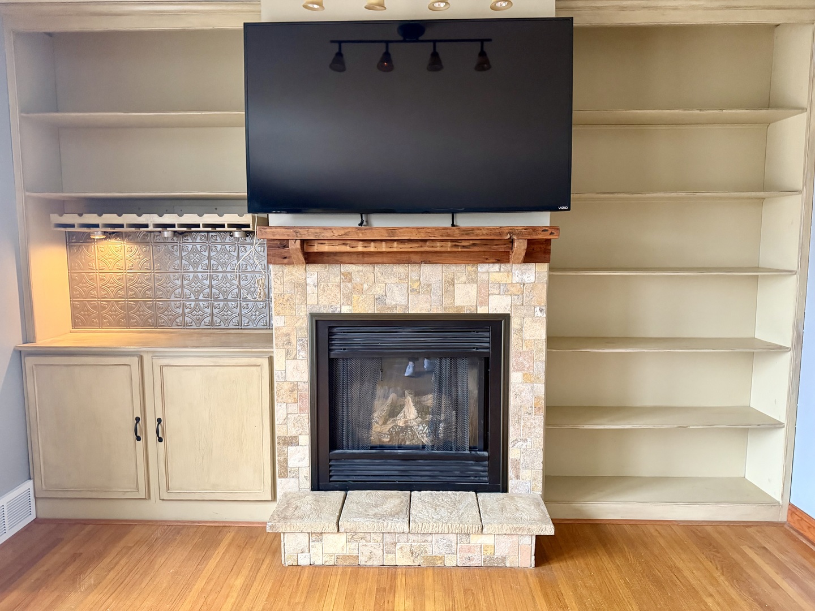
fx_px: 565
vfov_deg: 56.8
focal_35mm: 24
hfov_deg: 71.6
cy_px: 306
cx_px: 408
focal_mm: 6.76
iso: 800
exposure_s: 1/60
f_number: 1.78
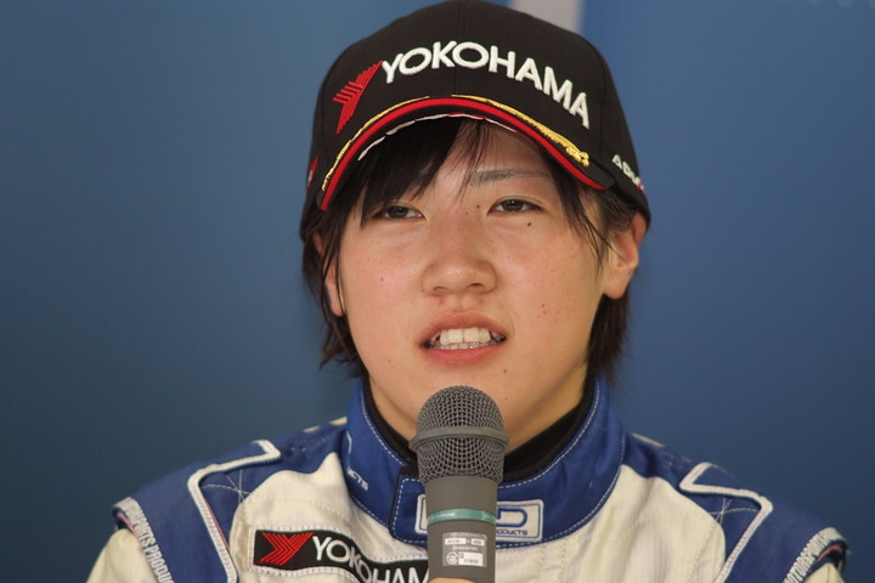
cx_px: 438
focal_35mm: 158
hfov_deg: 13.0
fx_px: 3840
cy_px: 292
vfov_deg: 8.7
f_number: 2.5
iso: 800
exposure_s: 1/125
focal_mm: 105
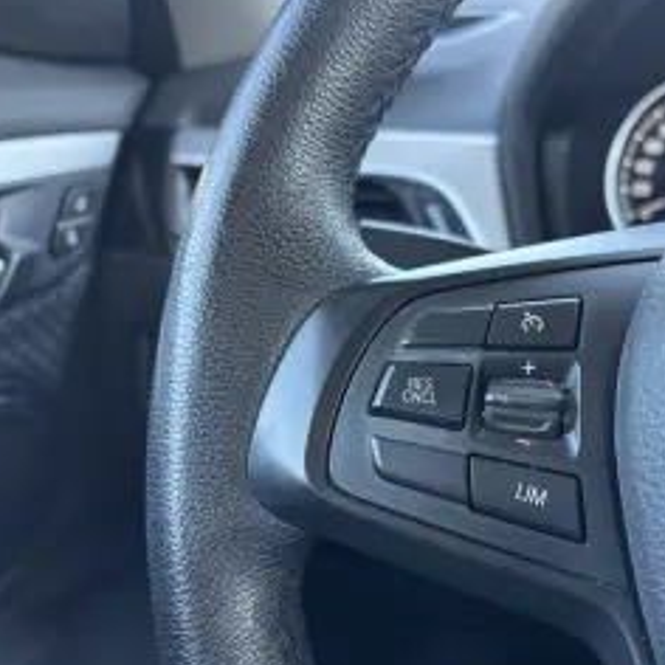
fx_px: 761
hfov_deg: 46.4
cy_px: 363
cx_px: 451
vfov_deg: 47.2
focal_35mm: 35
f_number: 1.6
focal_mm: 5.96
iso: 125
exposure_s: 1/50
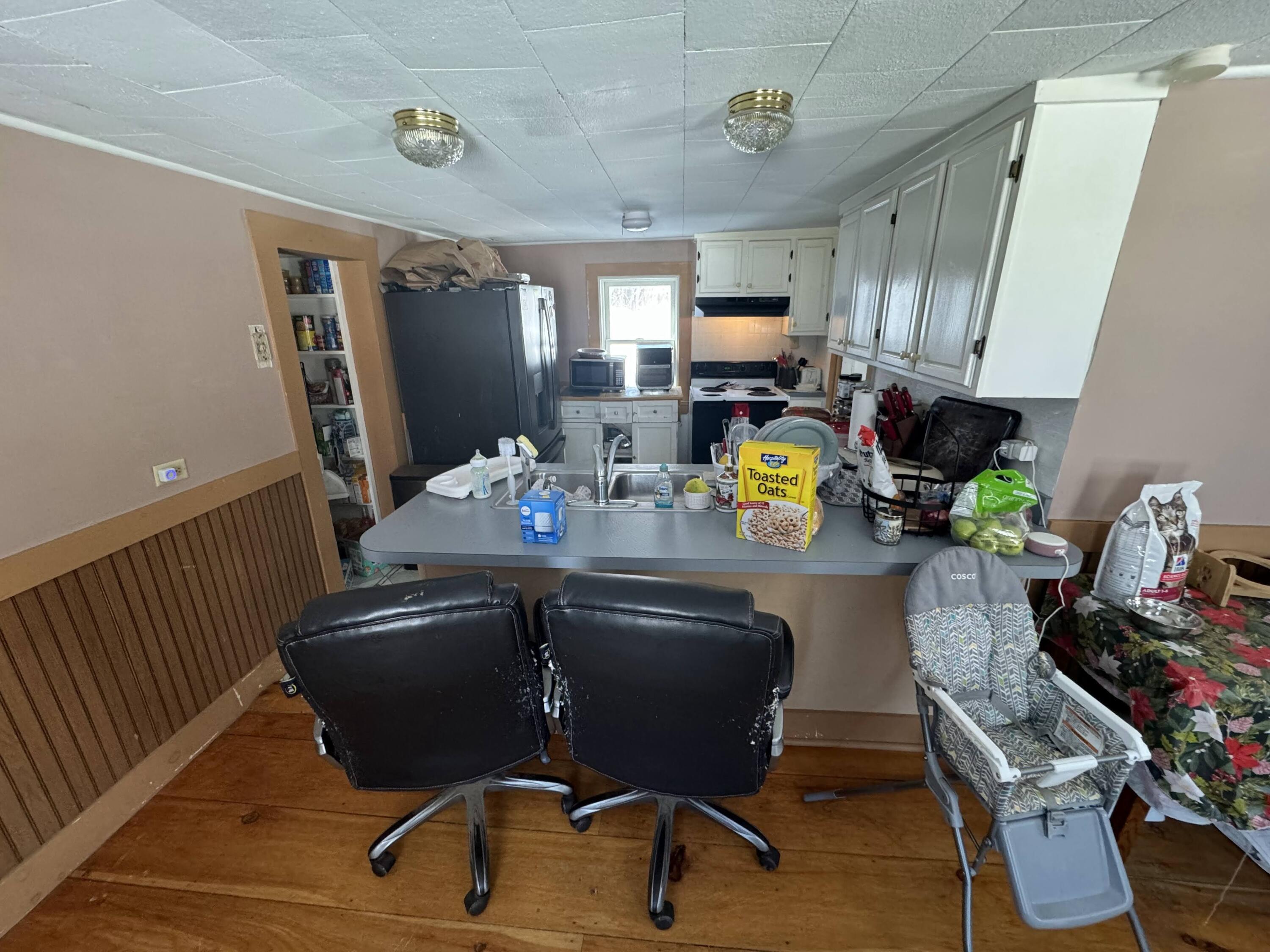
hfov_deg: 102.1
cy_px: 476
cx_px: 635
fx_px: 514
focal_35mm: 14
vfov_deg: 85.7
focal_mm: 2.22
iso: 320
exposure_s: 1/60
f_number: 2.2
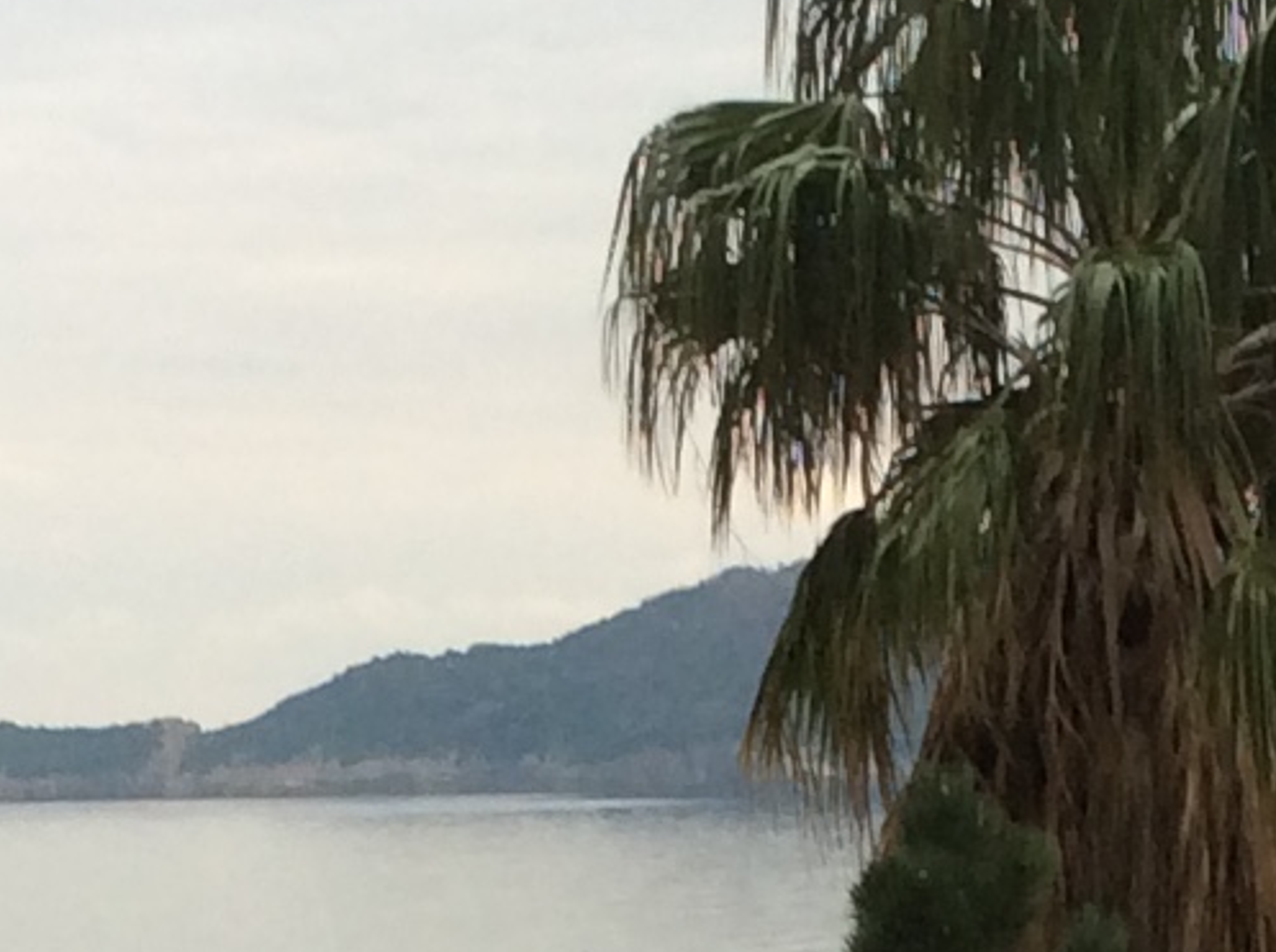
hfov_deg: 11.9
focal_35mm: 167
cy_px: 1583
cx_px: 716
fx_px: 6145
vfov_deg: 8.6
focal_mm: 3.3
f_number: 2.4
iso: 32
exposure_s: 1/174
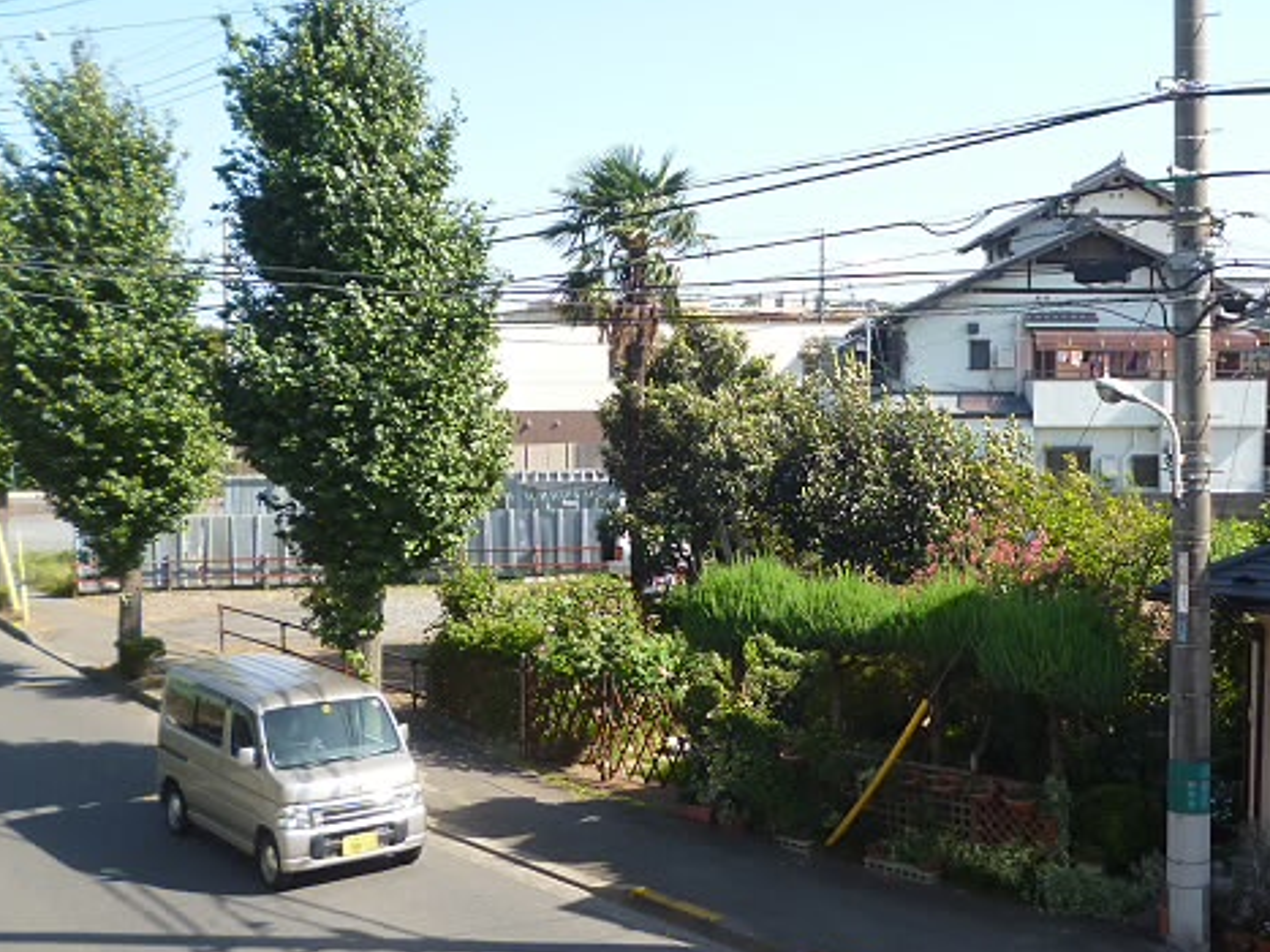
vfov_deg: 34.3
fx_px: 1541
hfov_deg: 44.0
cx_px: 878
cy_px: 472
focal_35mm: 42
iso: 100
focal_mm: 5
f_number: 3.1
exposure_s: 1/400
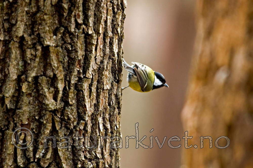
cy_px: 84
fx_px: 5264
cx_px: 126
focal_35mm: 750
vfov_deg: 1.8
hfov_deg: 2.8
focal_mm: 500
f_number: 4.5
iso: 200
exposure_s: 1/100
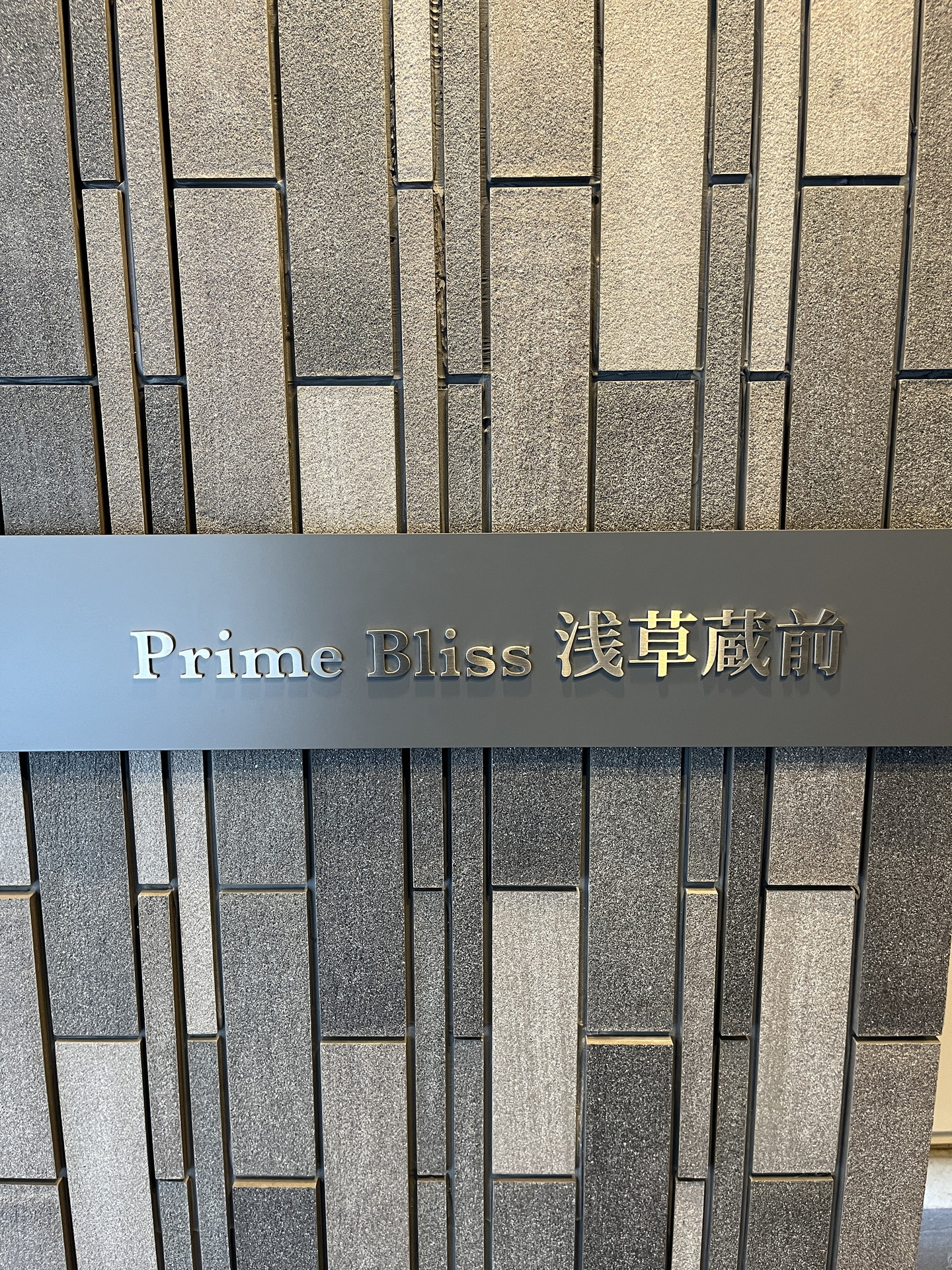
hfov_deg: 53.1
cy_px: 635
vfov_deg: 67.3
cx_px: 476
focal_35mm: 26
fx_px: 953
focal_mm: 5.1
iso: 160
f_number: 1.6
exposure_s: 1/60
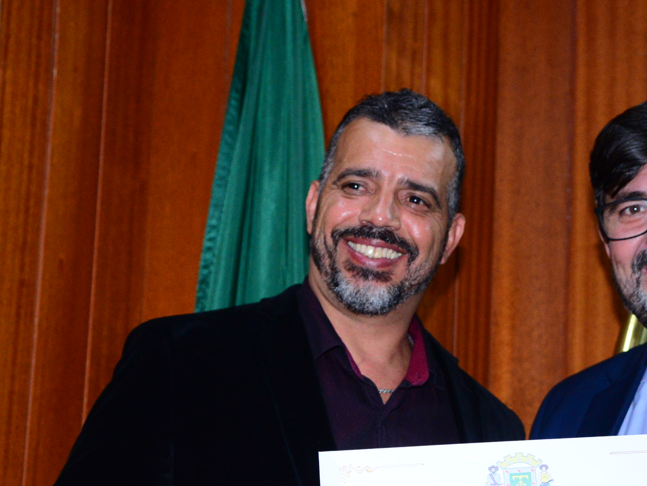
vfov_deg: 11.5
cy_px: 381
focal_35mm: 129
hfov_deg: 15.2
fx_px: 2411
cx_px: 464
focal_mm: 66
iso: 2500
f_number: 4.5
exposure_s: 1/125
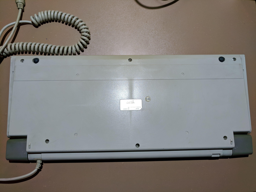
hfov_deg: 67.3
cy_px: 96
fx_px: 192
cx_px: 128
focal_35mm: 26
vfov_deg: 53.1
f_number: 2
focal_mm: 4.67
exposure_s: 1/100
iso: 89
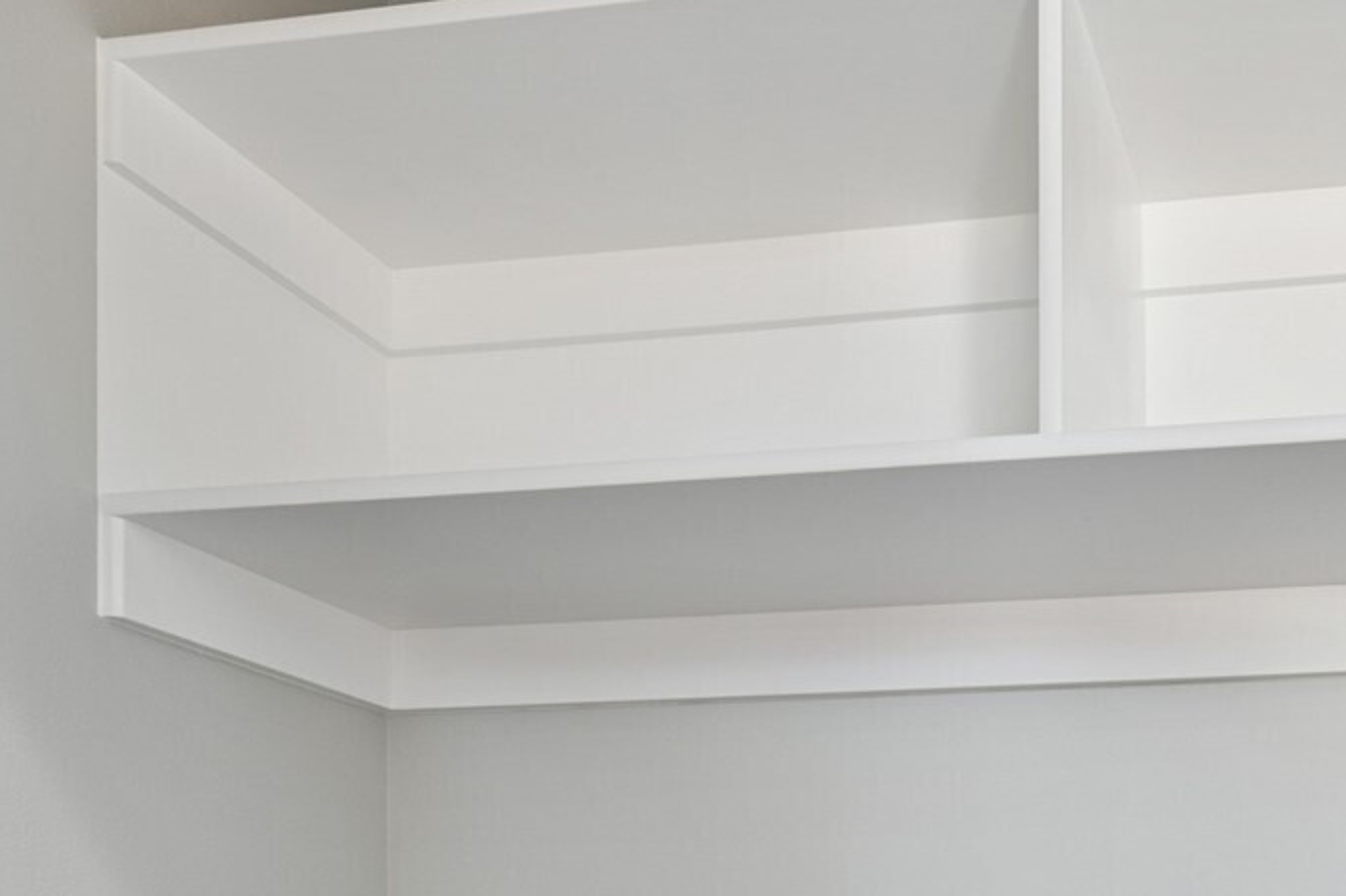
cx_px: 1171
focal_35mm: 40
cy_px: 1069
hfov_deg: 44.8
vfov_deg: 29.0
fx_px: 1495
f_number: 8
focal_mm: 16
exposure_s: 1/15
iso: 400
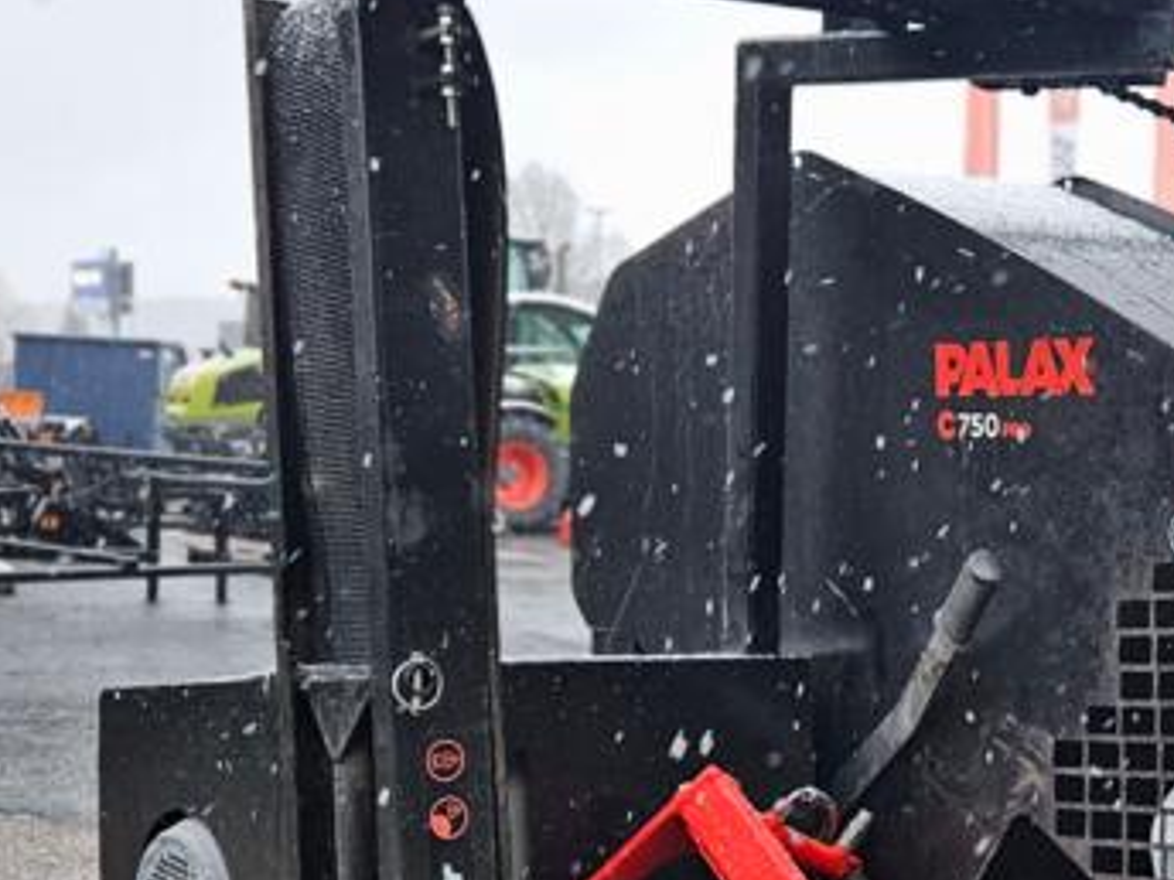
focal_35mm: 74
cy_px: 672
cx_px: 1148
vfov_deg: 19.7
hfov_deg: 25.2
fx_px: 2510
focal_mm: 5.4
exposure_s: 1/142
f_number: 1.8
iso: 200
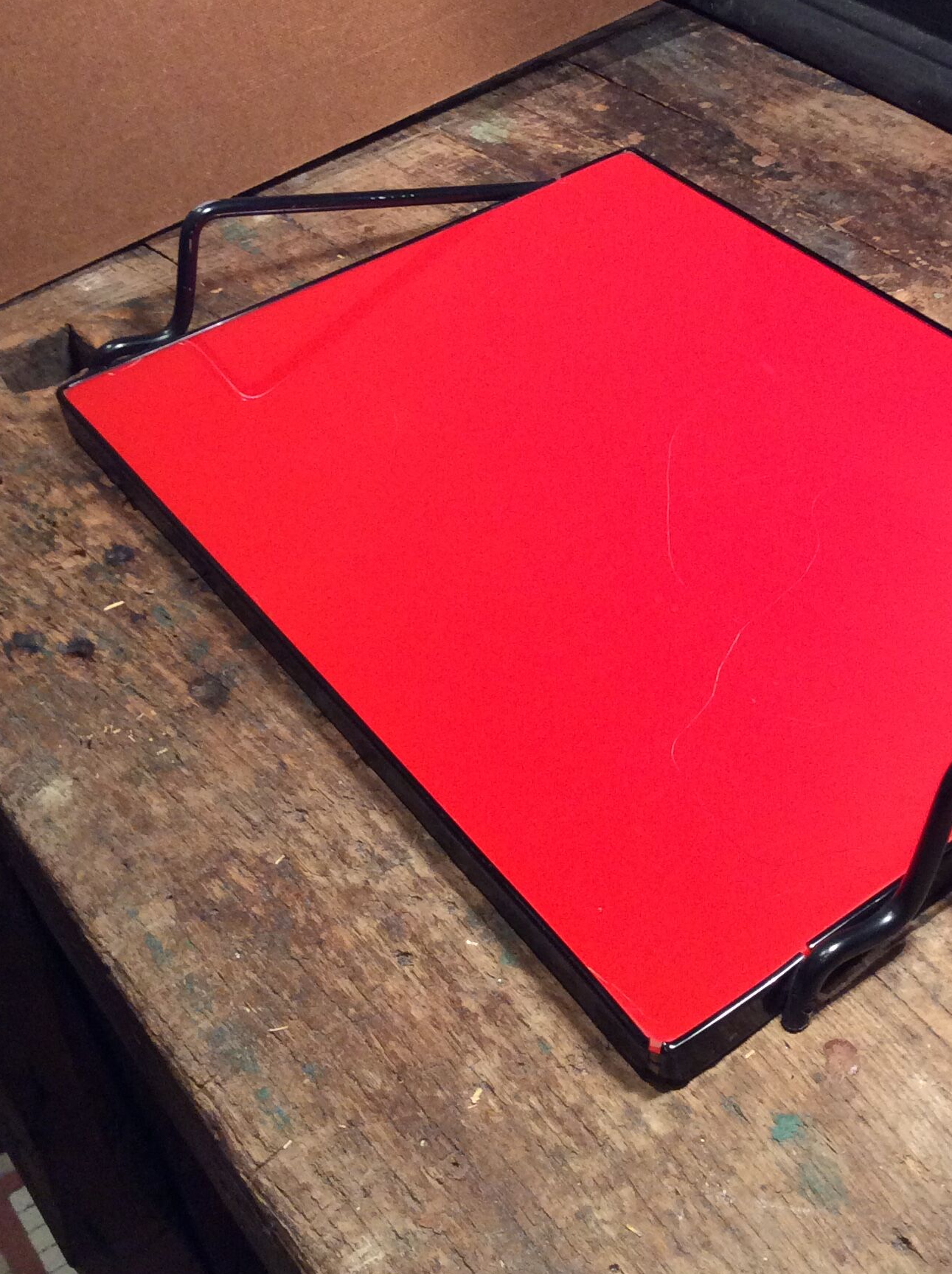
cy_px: 551
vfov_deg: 39.6
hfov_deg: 29.8
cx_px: 685
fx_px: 1764
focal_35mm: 48
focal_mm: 3.3
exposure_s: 1/25
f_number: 2.4
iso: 160
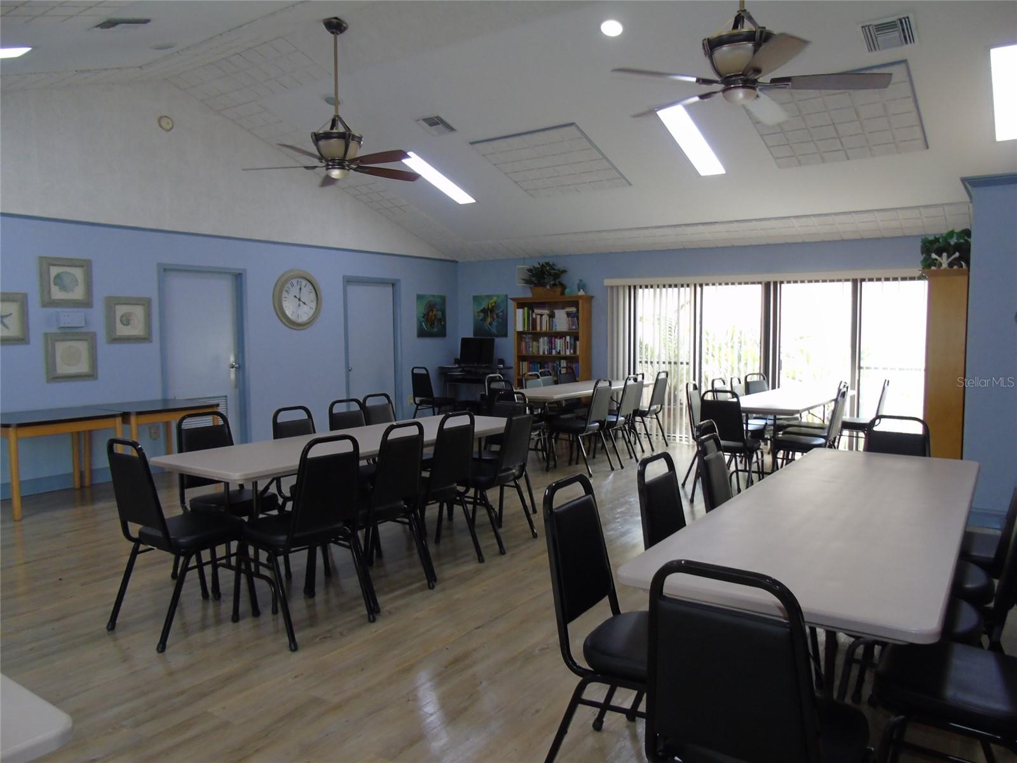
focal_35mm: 25
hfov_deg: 69.4
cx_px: 508
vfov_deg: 54.9
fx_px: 734
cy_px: 382
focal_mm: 4.4
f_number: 3.4
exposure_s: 1/30
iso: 200
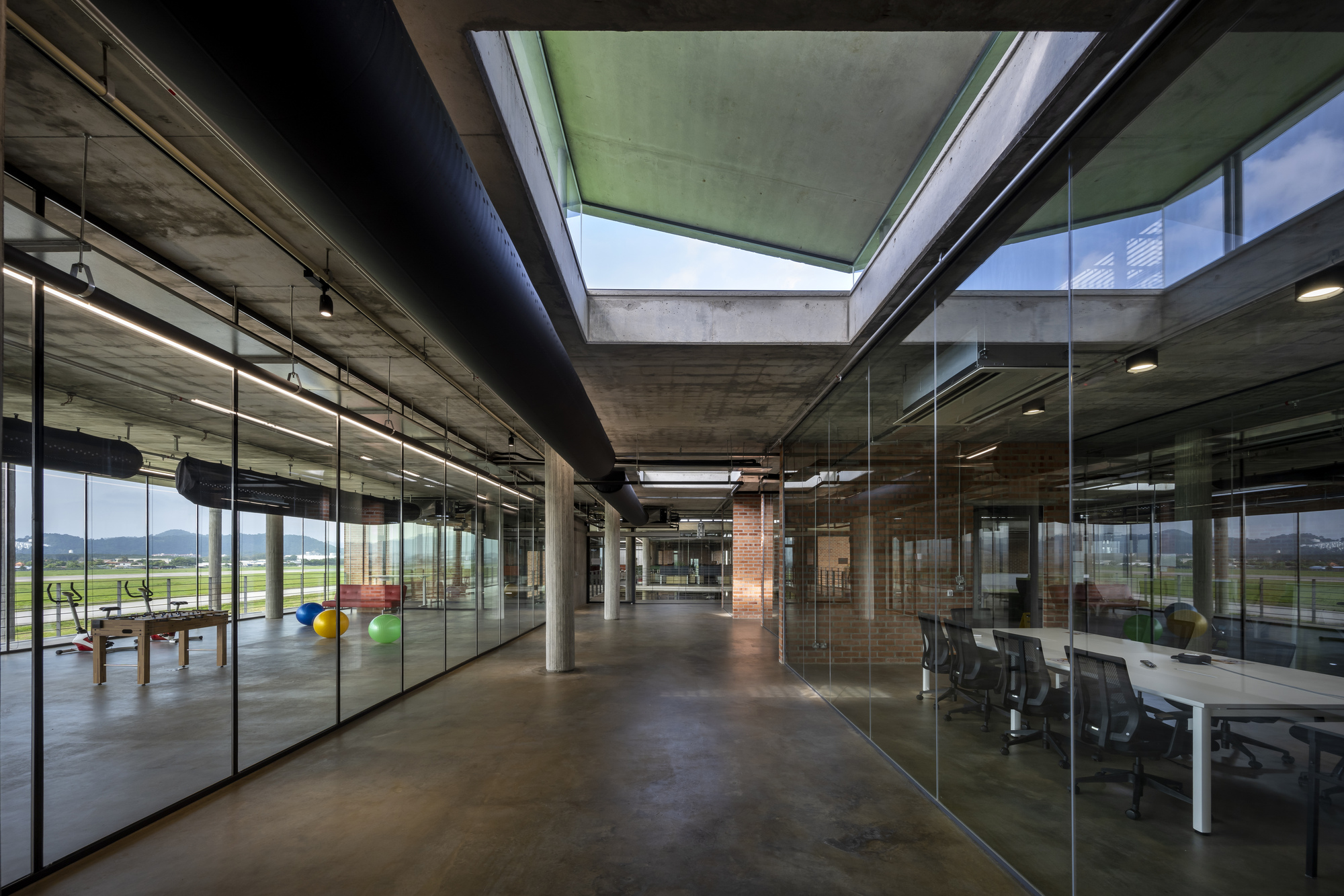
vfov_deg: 81.2
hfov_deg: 104.3
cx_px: 672
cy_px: 448
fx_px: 523
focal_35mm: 14
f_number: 13
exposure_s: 1/5
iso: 200
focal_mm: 14
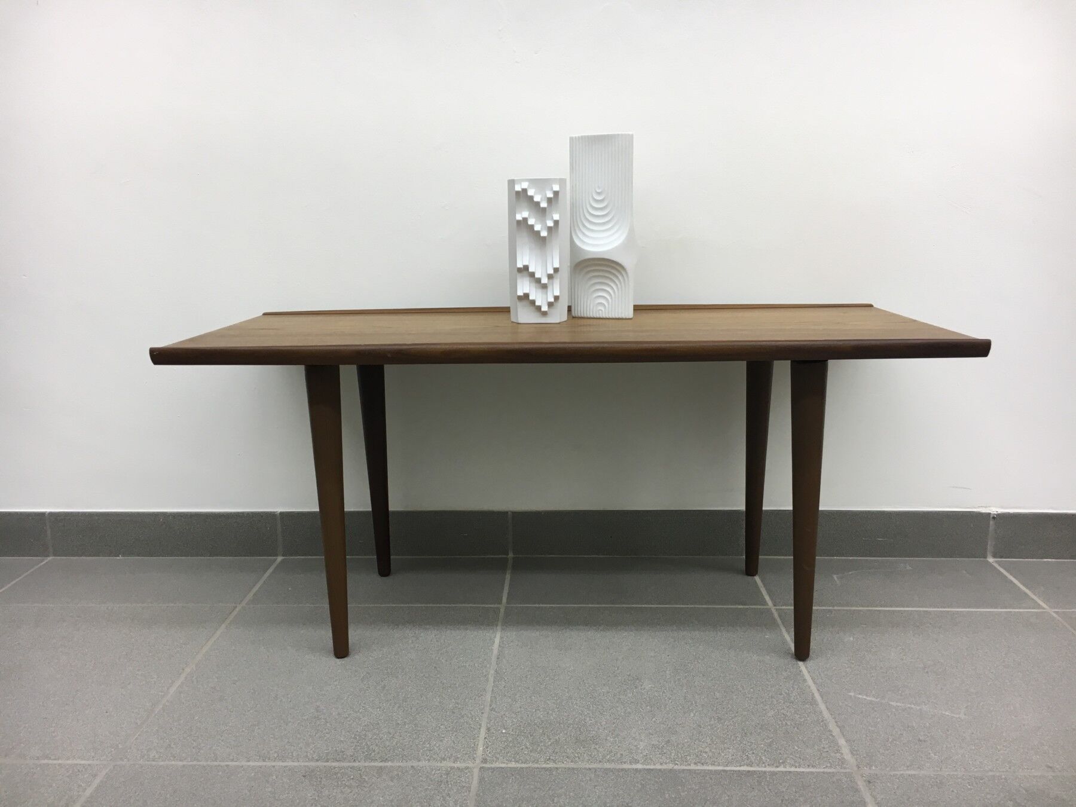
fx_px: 901
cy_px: 404
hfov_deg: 61.7
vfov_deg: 48.2
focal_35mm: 29
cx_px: 538
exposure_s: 1/33
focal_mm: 4.15
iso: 32
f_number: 2.2
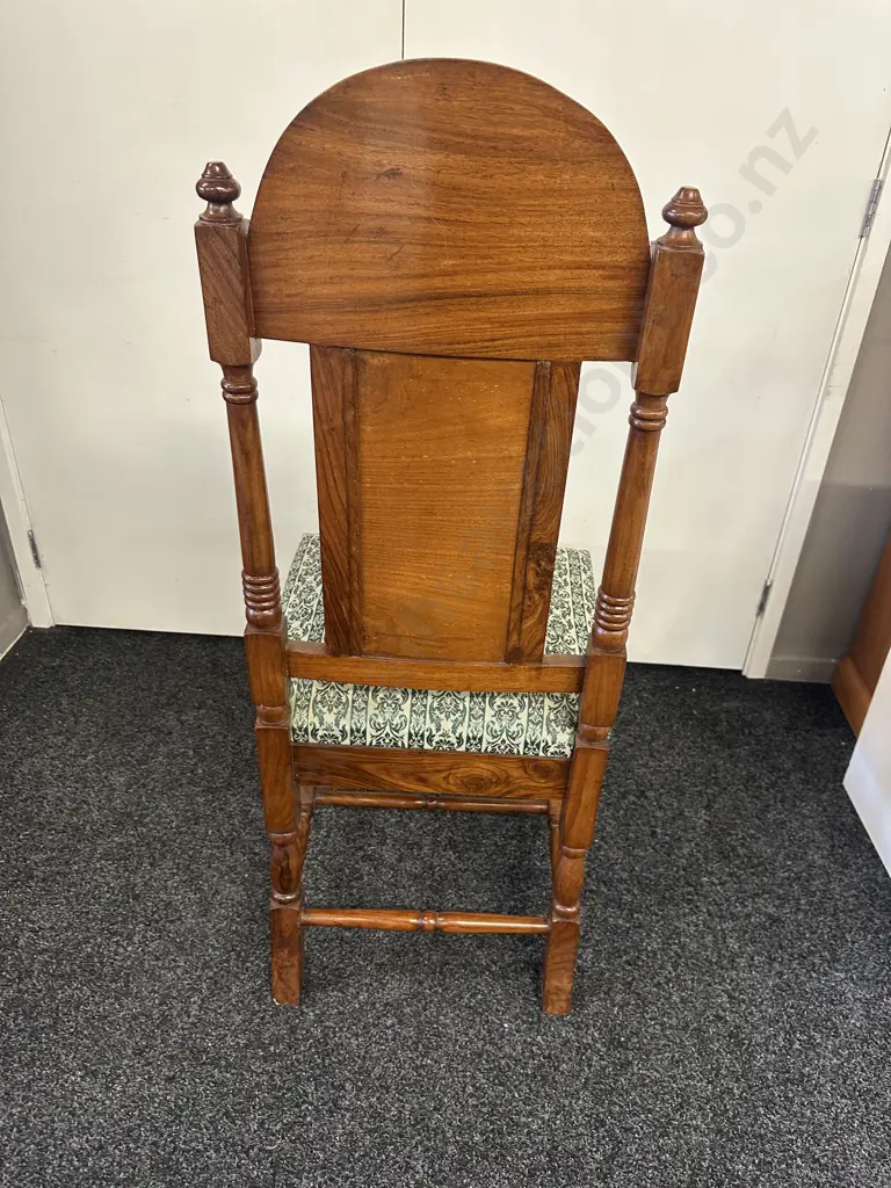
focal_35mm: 24
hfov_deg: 56.8
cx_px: 446
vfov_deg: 71.6
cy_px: 594
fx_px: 824
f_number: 1.78
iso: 200
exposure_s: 1/50
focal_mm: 6.86
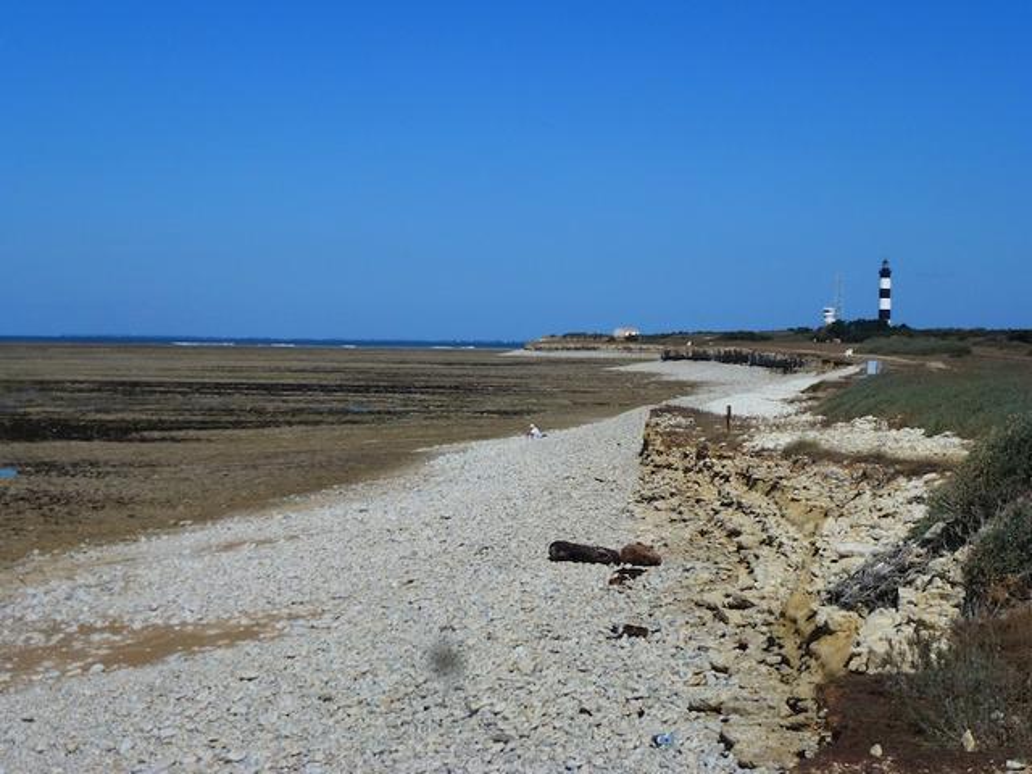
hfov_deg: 24.1
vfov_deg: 18.2
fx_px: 2415
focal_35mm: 81
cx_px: 516
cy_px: 387
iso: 100
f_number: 4.7
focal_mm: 13.6
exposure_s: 1/1600
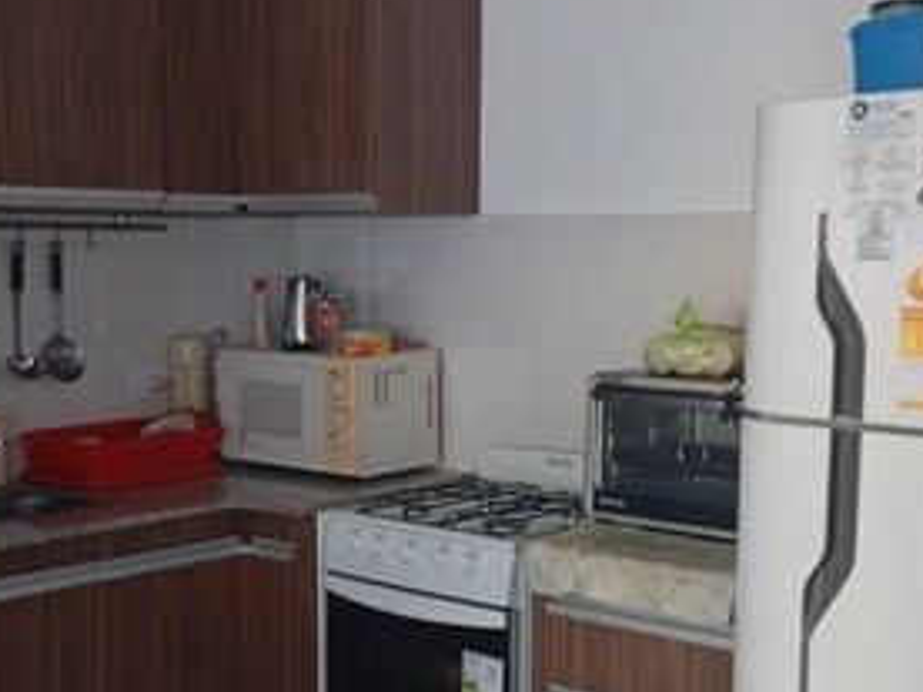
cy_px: 391
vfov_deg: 33.6
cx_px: 395
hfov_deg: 43.7
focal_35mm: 43
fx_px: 1147
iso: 757
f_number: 1.8
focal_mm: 3.98
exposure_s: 1/20
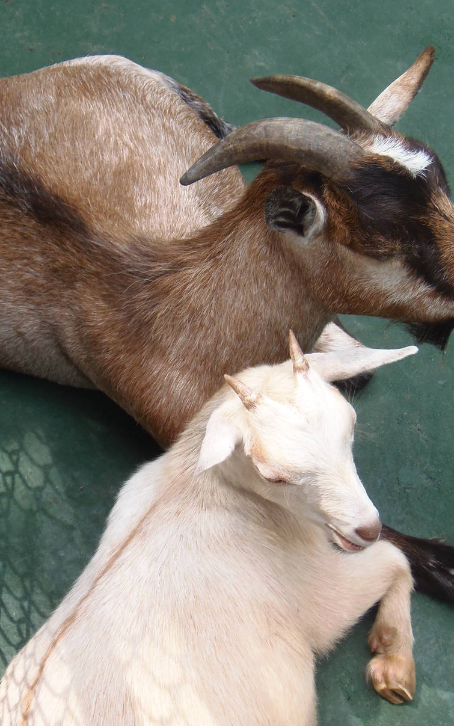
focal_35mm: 59
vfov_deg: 34.5
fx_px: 1167
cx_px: 156
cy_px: 377
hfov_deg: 21.9
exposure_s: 1/200
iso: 64
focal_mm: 7.8
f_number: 3.6
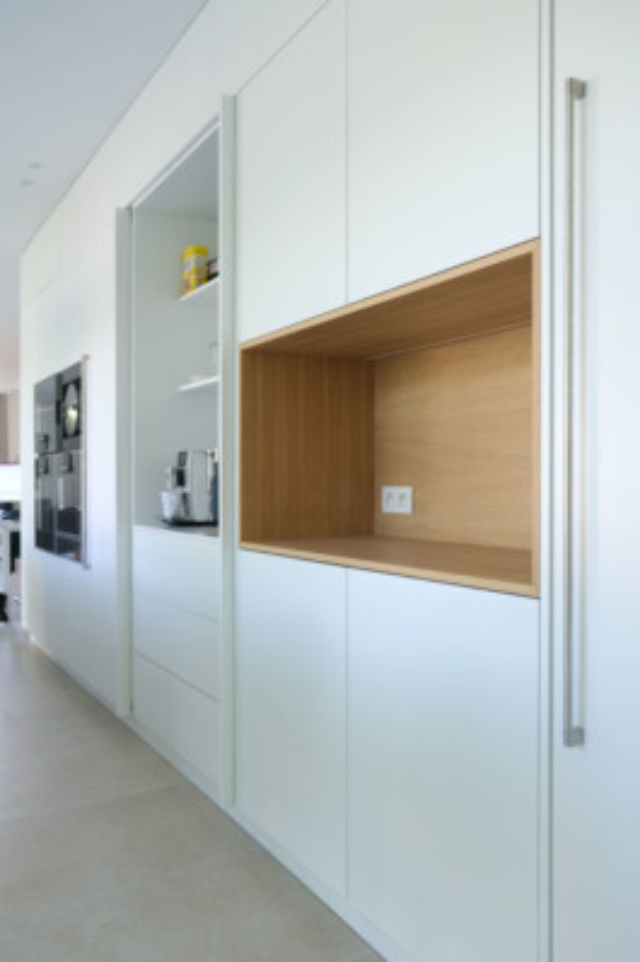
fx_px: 721
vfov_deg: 67.4
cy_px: 481
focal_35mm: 27
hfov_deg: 47.9
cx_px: 320
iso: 250
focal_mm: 18
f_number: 2.8
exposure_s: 1/30
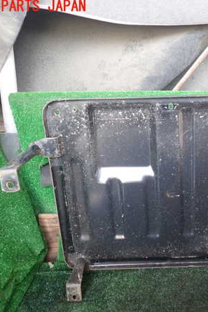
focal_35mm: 35
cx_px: 169
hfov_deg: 36.4
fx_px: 304
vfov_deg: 54.5
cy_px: 155
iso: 200
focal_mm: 4.5
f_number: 2
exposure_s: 1/60
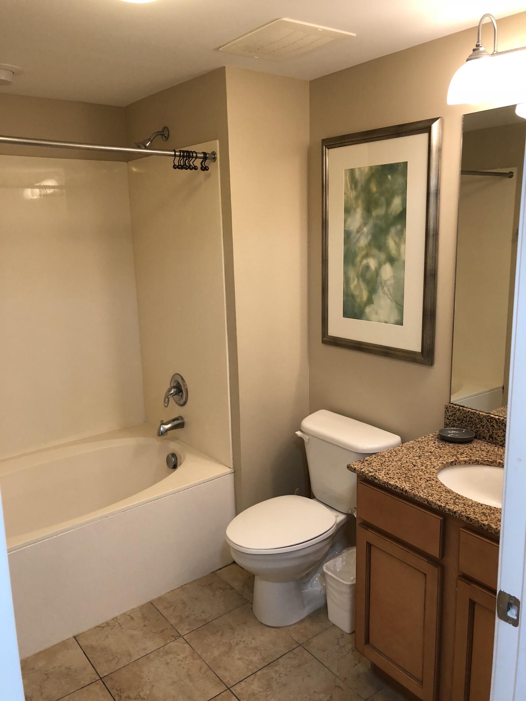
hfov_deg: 49.7
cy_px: 350
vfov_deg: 63.4
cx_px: 263
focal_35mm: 28
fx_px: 567
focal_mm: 4
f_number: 1.8
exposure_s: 1/17
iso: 40
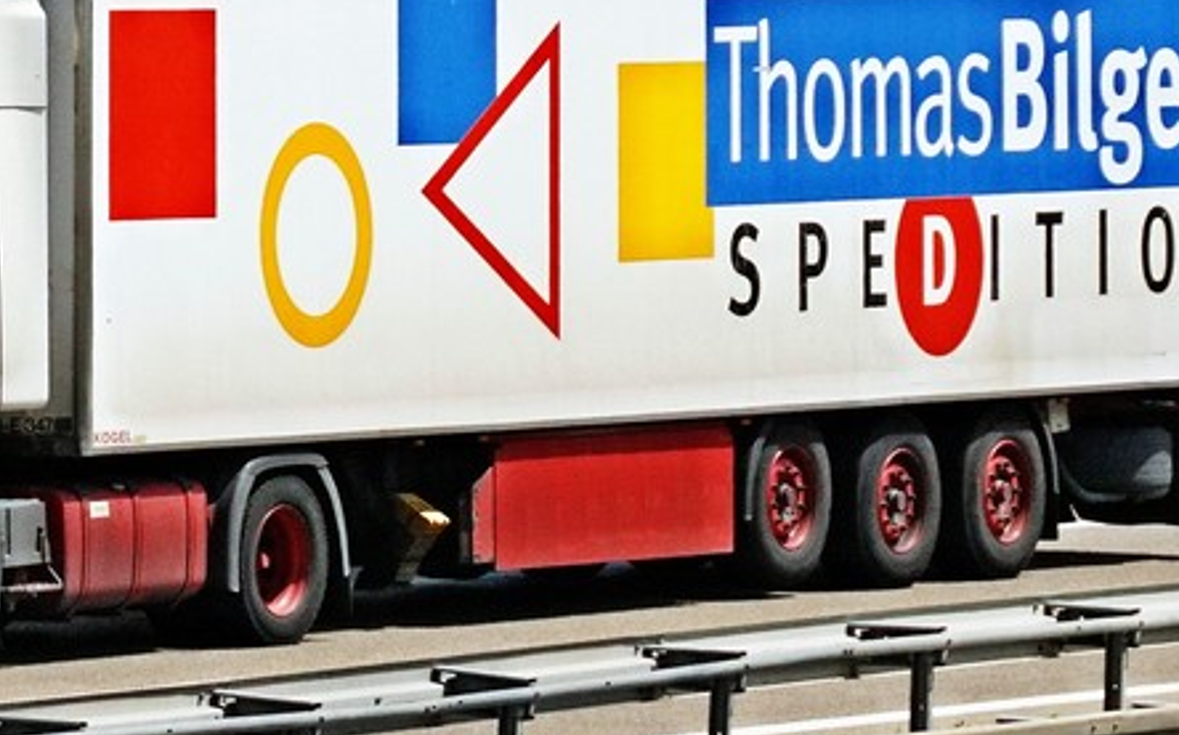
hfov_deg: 6.9
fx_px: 9731
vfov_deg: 4.3
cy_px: 81
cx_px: 337
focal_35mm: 303
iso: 1000
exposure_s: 1/2500
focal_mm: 110
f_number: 9
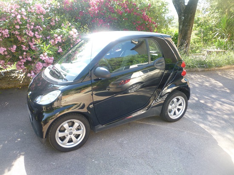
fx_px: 196
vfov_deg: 48.2
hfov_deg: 61.7
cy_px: 88
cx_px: 117
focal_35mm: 29
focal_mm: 5.2
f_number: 3.3
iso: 80
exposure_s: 1/60
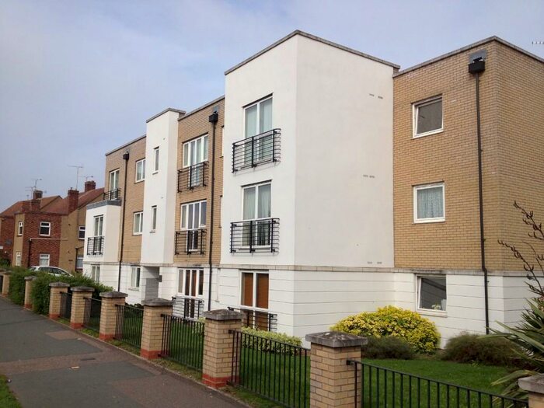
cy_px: 204
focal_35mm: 35
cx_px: 272
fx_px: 550
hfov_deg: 52.6
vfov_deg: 40.7
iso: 64
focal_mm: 4.28
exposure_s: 1/2762
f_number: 2.4
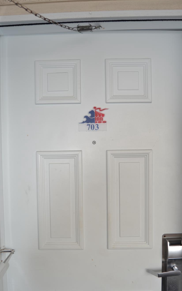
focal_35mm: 32
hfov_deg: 39.4
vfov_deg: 59.4
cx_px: 92
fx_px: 254
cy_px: 168
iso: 100
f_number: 3.5
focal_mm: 18
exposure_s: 1/200
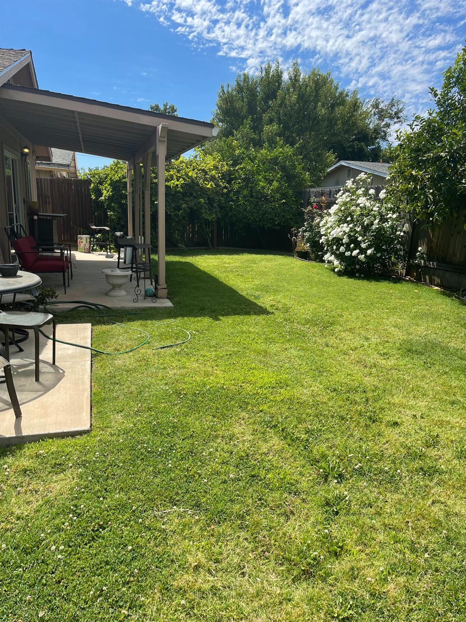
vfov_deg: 67.3
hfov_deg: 53.1
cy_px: 311
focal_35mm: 26
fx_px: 467
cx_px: 233
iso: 32
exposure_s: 1/3165
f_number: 1.6
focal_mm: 5.1
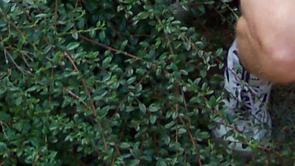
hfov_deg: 9.9
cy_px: -181
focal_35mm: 210
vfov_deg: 5.6
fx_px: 1643
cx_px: 439
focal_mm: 10.7
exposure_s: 1/250
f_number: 3.4
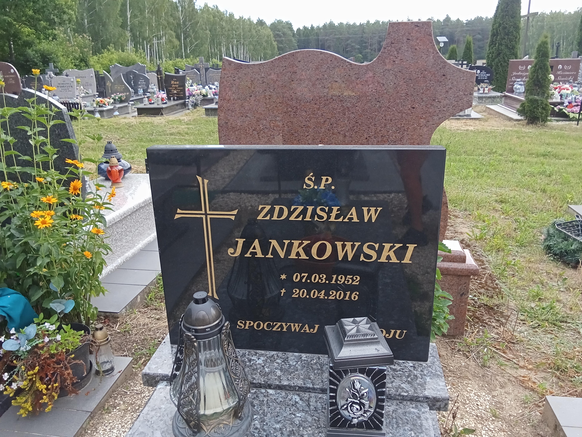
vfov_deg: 51.4
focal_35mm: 27
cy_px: 218
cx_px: 291
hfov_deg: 65.3
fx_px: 454
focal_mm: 2.79
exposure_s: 1/218
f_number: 2
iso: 200
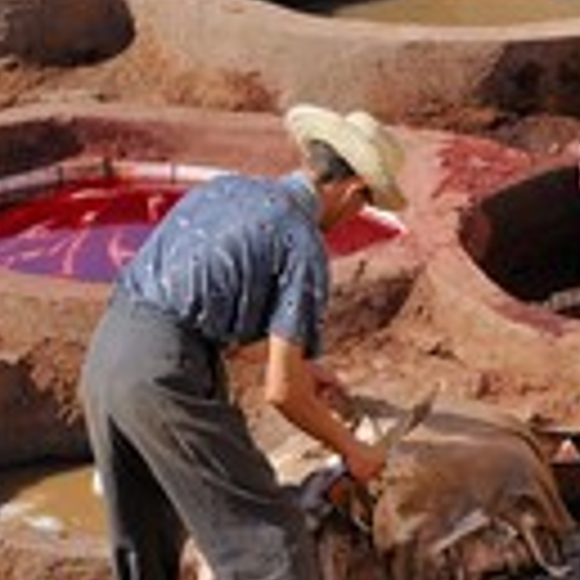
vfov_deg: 3.2
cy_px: 211
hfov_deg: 3.2
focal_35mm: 552
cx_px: 701
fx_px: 10464
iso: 200
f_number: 7.1
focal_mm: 200
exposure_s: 1/320
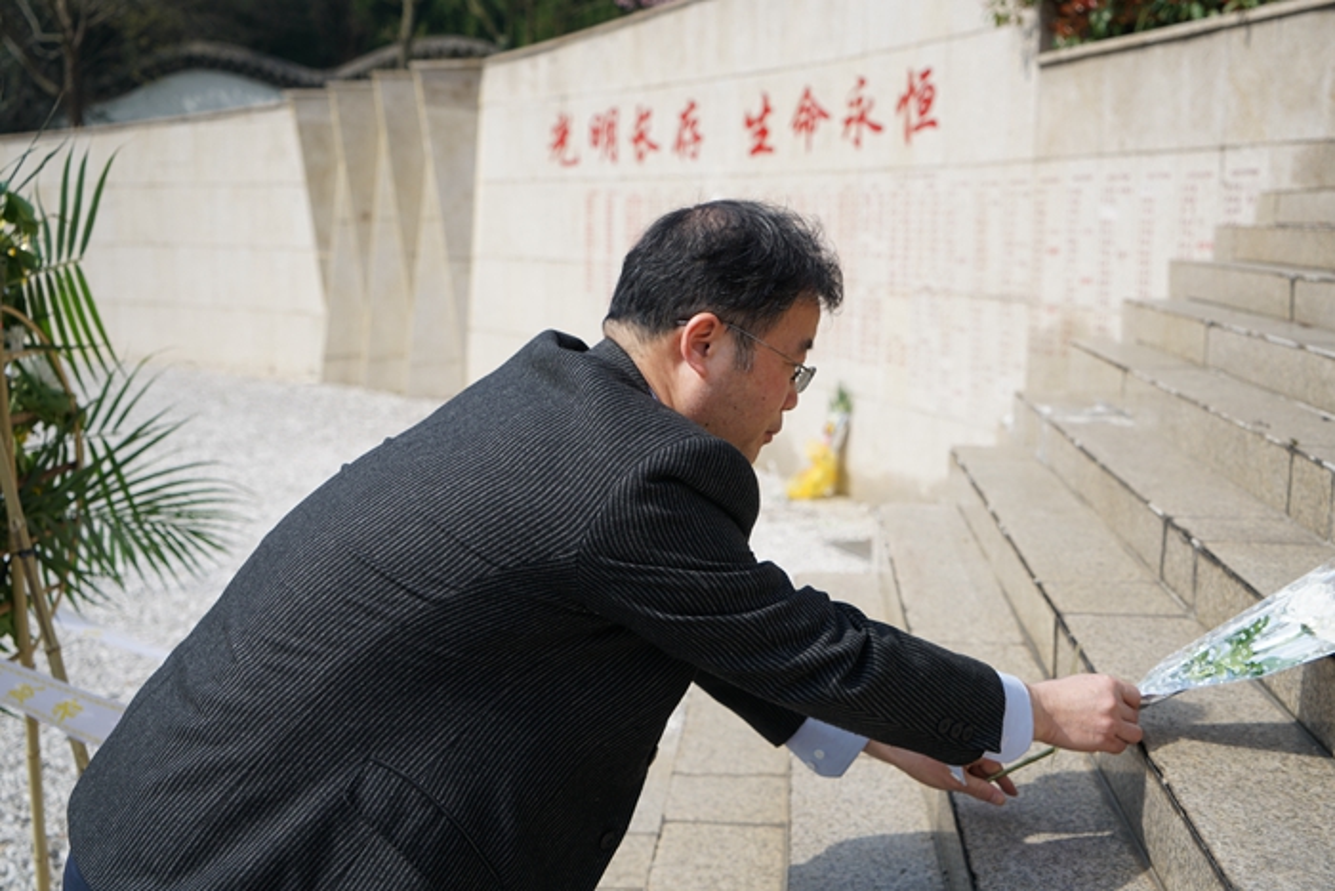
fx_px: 1558
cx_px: 668
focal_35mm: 42
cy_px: 446
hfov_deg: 46.4
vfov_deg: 31.9
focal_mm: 42
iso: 100
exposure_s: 1/640
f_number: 4.5
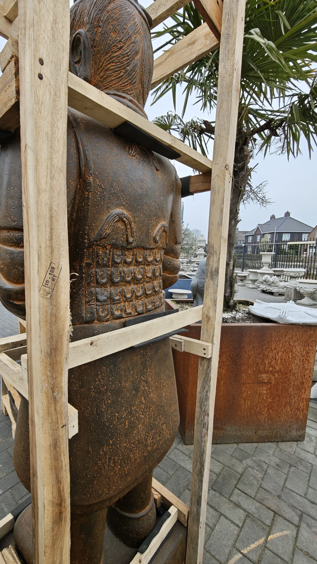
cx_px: 129
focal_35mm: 16
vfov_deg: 99.4
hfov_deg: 66.5
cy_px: 284
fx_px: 239
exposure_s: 1/100
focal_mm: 2.13
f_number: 2.2
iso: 64
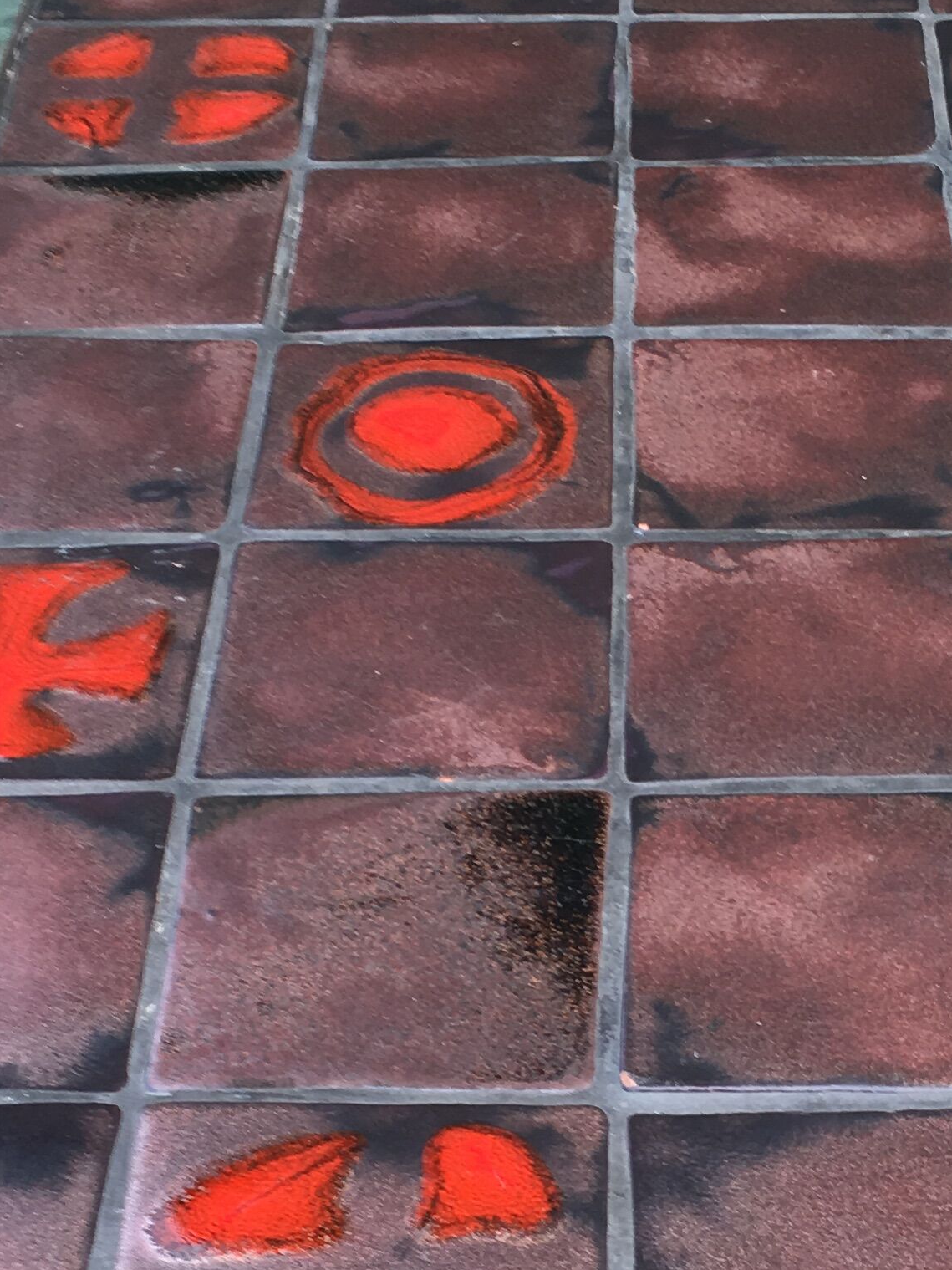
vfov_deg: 25.1
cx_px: 619
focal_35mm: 77
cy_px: 919
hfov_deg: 19.1
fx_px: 2824
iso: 25
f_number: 2.2
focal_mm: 4.15
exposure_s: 1/50
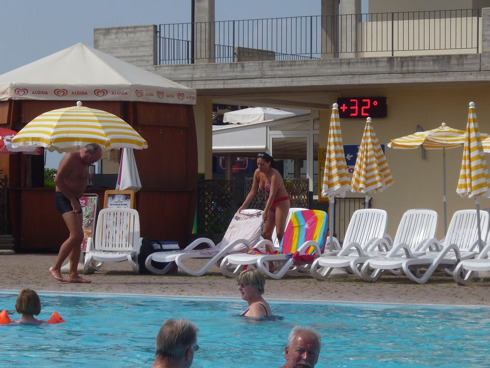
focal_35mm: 140
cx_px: 245
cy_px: 184
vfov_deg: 10.6
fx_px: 1982
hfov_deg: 14.1
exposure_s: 1/400
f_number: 6.5
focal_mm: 20
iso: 100
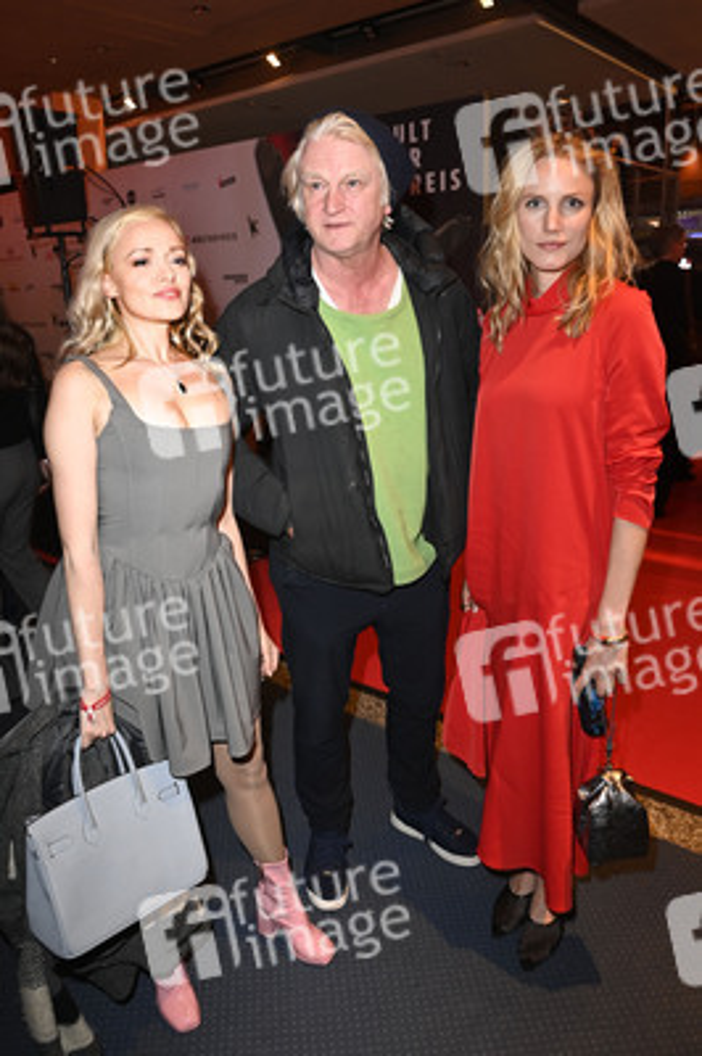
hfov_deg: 53.1
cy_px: 528
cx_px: 351
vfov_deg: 73.8
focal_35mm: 24
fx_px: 703
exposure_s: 1/25
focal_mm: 24
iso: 3200
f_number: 5.6
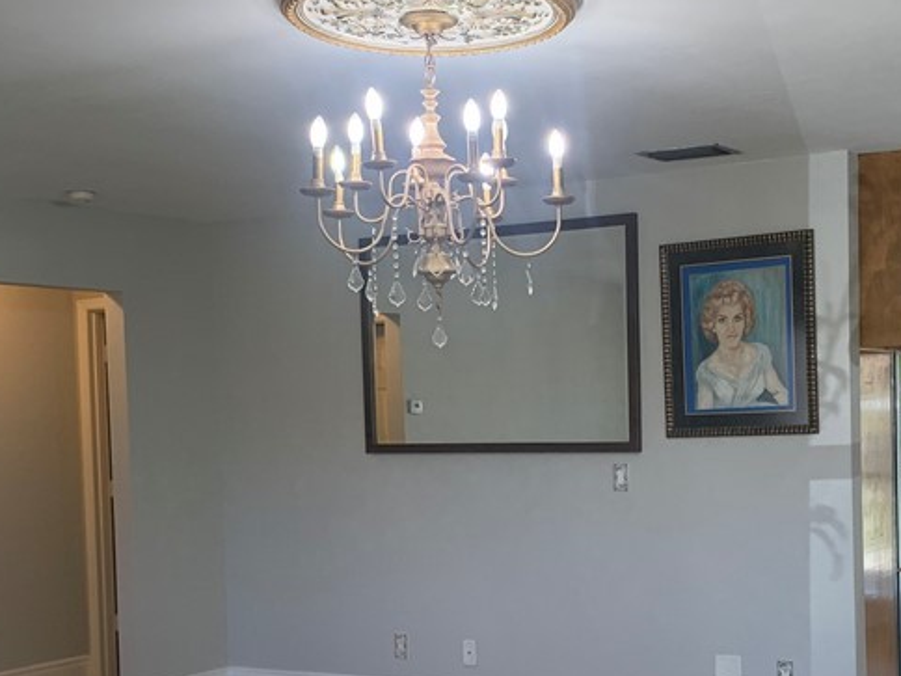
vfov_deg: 26.3
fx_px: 1432
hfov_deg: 34.6
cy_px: 492
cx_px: 599
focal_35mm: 55
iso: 64
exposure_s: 1/121
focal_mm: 4.25
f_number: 1.8
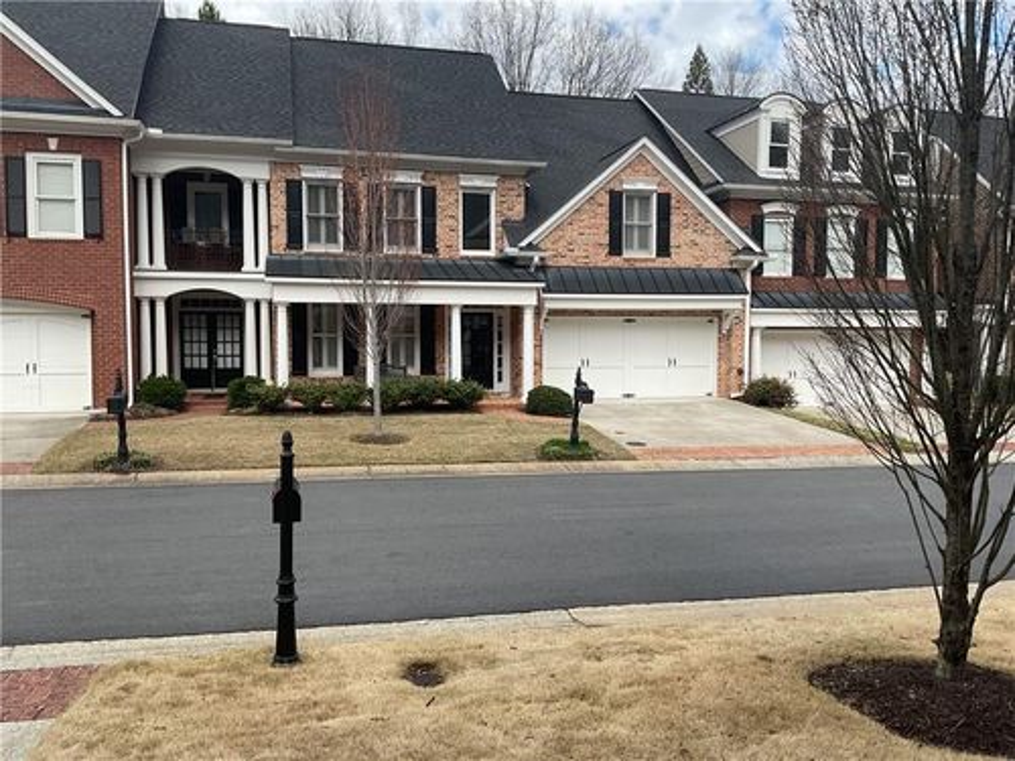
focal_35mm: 29
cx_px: 508
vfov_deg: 48.2
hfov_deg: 61.7
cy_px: 380
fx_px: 850
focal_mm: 3
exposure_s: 1/1098
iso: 16
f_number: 1.8
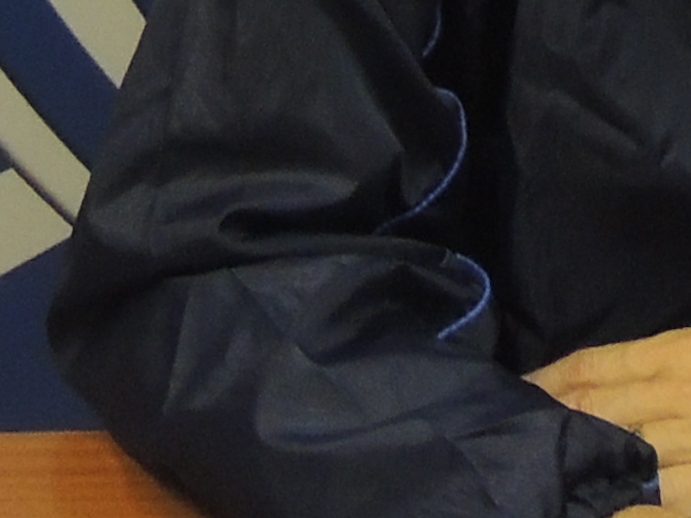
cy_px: -915
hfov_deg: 10.5
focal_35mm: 187
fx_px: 3732
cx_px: 562
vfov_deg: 7.2
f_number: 3.1
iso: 400
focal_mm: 5.3
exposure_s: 1/25
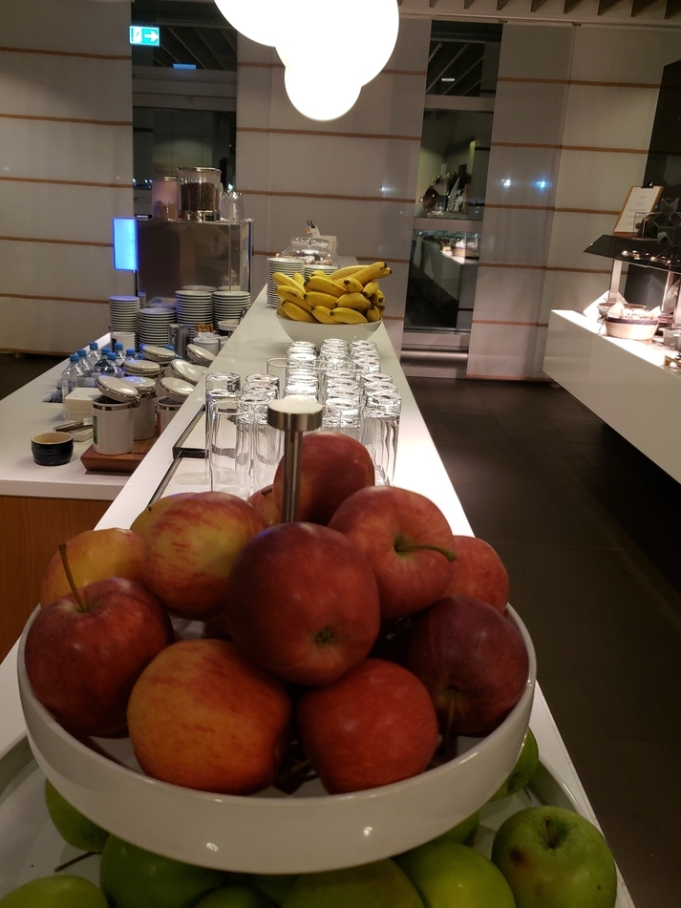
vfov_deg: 63.4
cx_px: 321
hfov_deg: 49.7
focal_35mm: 28
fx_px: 735
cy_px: 429
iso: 125
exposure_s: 1/50
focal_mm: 4.3
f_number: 1.5
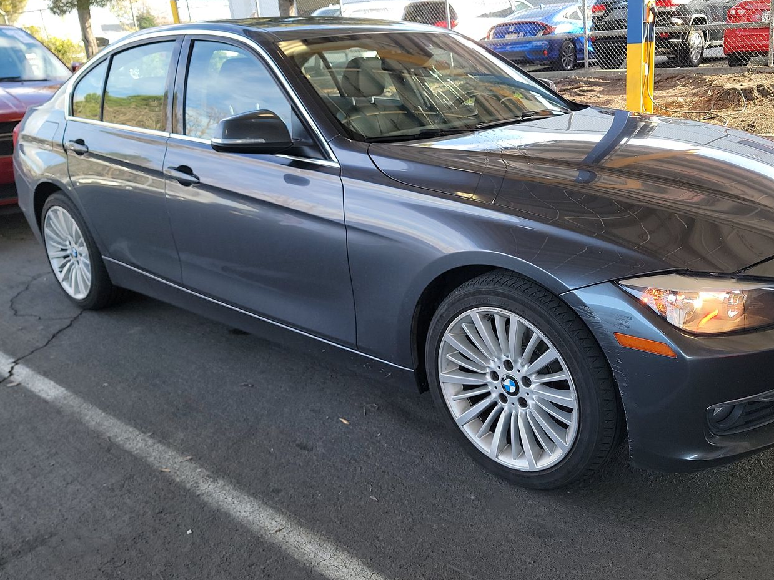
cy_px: 258
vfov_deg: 45.4
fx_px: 693
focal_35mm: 31
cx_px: 449
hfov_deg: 58.1
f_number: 1.8
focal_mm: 6.7
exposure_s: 1/119
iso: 70
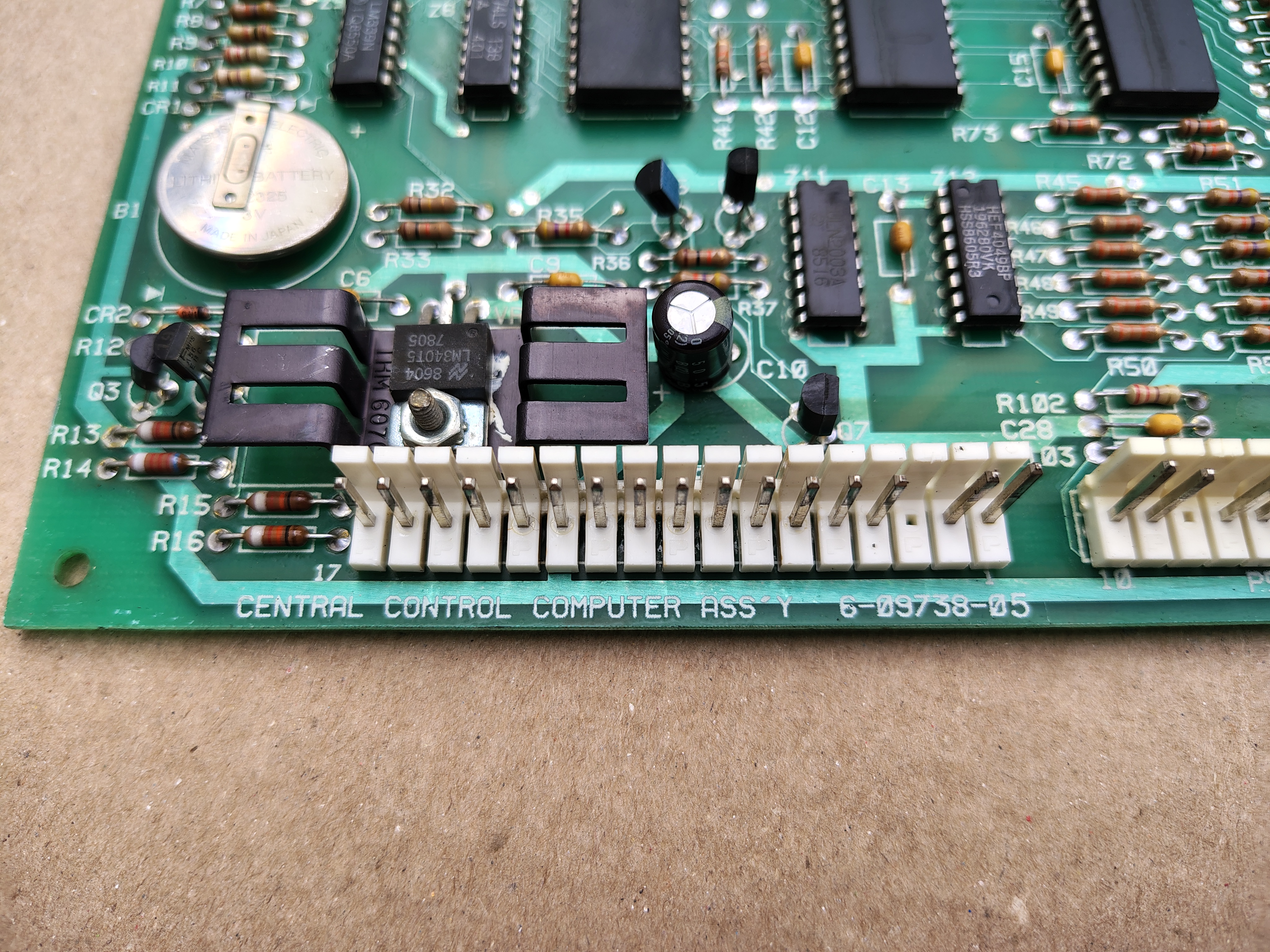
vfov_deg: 56.8
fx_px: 881
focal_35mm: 24
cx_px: 635
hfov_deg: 71.6
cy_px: 476
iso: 100
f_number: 1.8
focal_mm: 5.56
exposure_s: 1/540
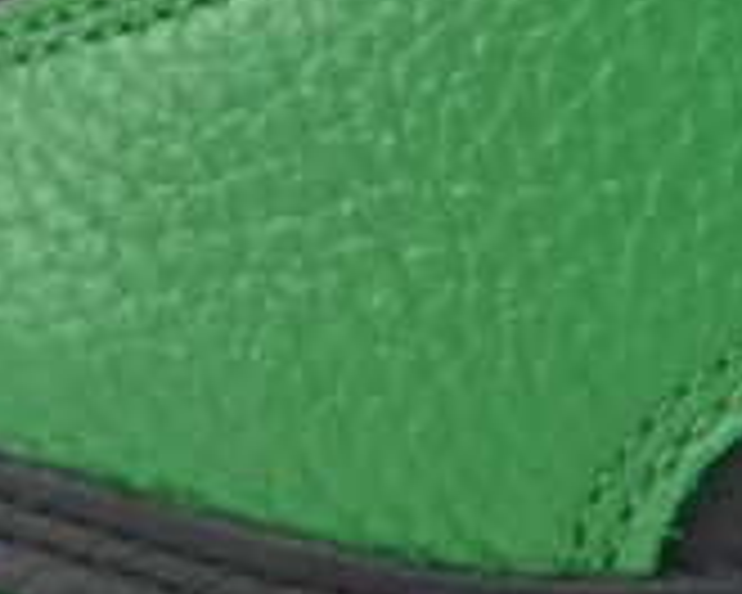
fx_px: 8081
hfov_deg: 5.1
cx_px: 1956
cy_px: 972
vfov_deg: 4.2
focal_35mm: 368
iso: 1600
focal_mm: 36
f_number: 36
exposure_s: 1/10
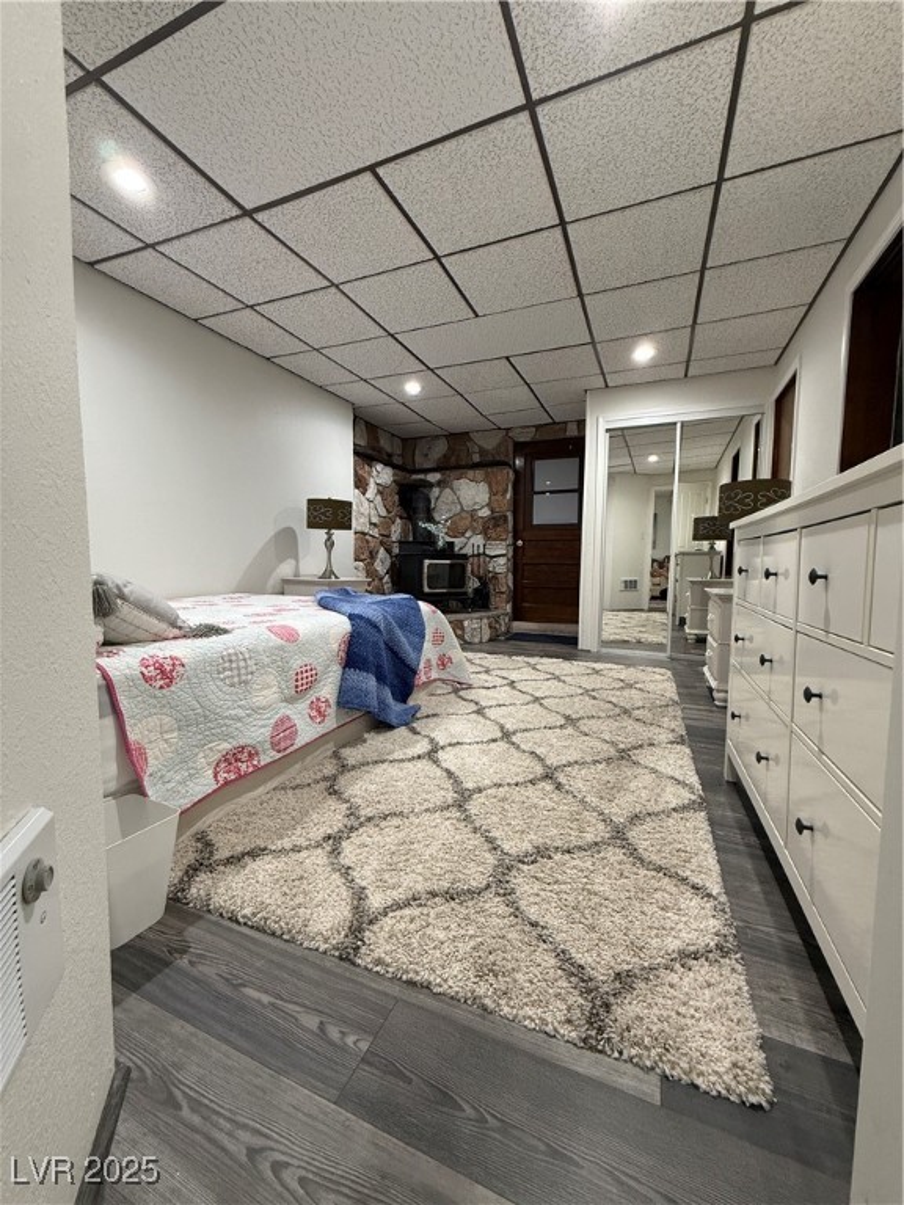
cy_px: 602
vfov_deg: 102.1
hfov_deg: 85.7
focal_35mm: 14
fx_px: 487
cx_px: 452
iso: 320
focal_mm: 2.22
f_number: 2.2
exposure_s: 1/120
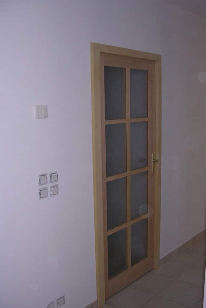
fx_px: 343
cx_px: 112
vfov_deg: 48.5
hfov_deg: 33.4
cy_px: 153
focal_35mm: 40
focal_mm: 5.8
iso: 100
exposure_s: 1/60.1
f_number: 2.8
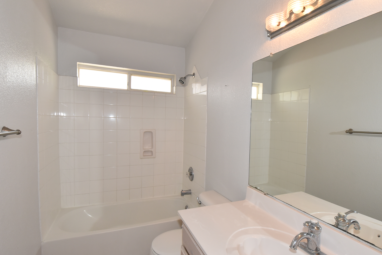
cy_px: 129
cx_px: 196
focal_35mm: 18
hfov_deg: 89.9
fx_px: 191
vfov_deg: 67.5
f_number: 5
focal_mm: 10
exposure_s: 1/200
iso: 640
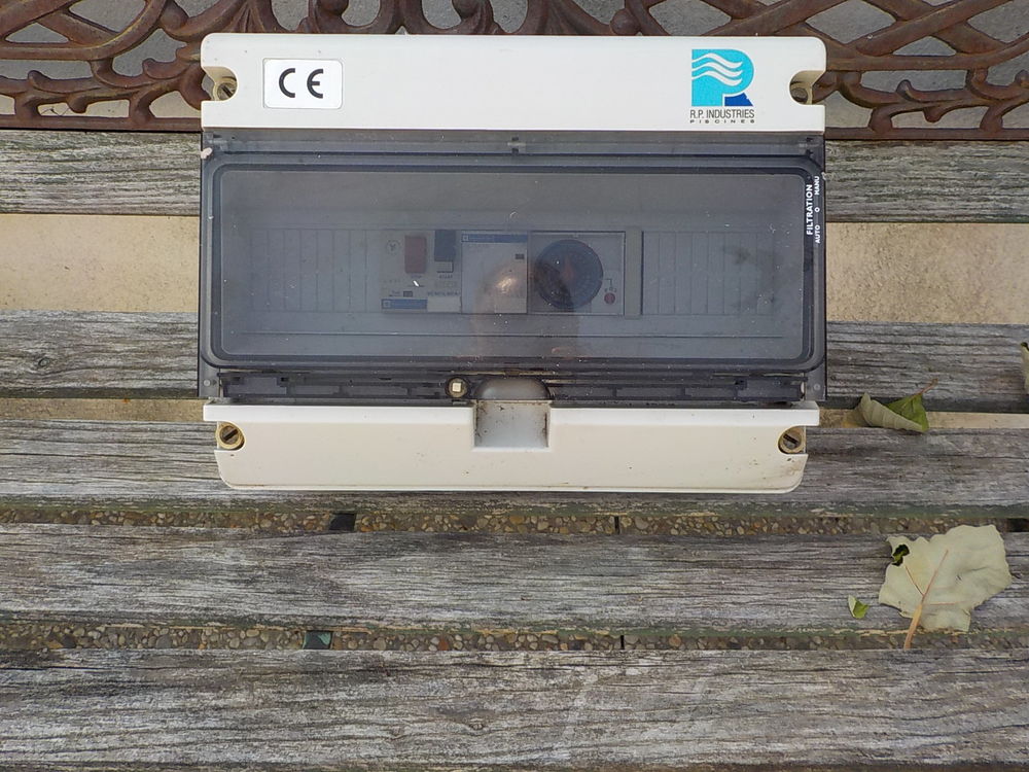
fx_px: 892
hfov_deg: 60.0
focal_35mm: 30
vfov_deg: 46.8
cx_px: 514
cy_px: 386
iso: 125
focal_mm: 4.1
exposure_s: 1/400
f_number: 3.3
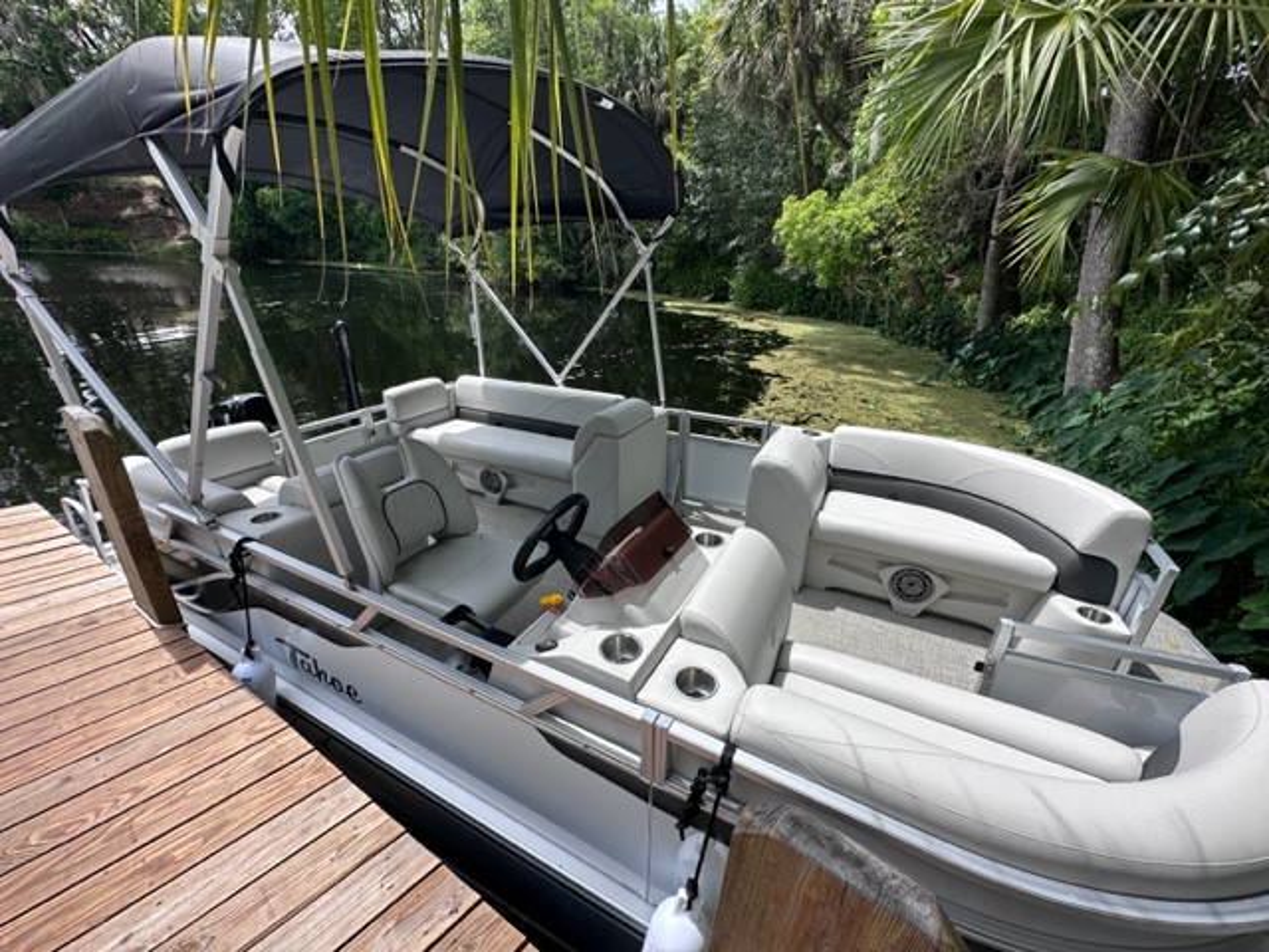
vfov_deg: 85.7
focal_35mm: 14
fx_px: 513
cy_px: 476
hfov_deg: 102.1
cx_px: 634
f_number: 2.2
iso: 50
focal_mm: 2.22
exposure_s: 1/1062
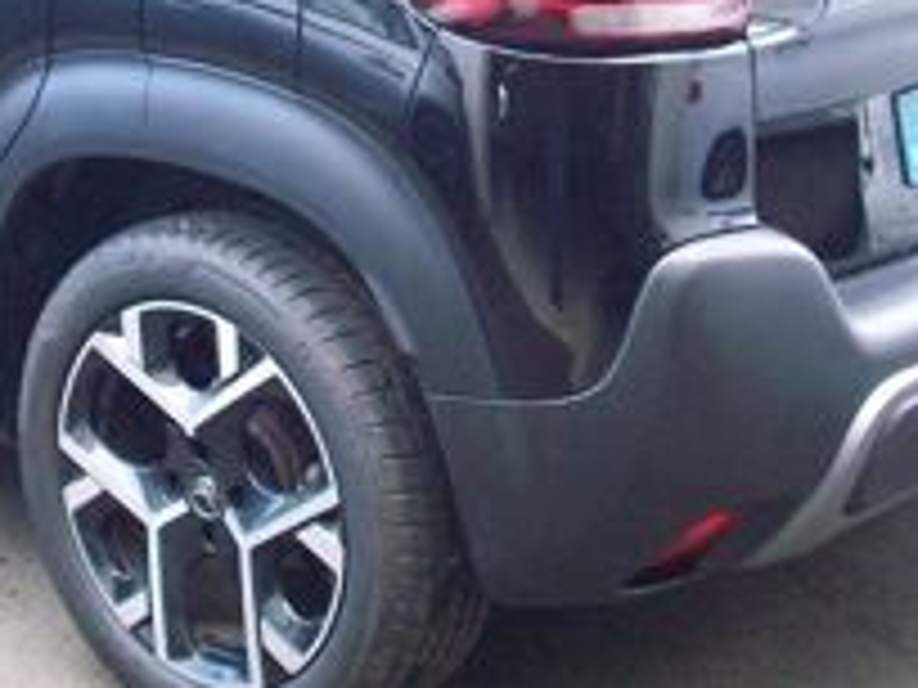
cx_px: 202
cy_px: 72
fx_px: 2307
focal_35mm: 87
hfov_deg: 22.2
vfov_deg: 16.7
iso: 249
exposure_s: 1/128
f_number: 2.8
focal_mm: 6.2
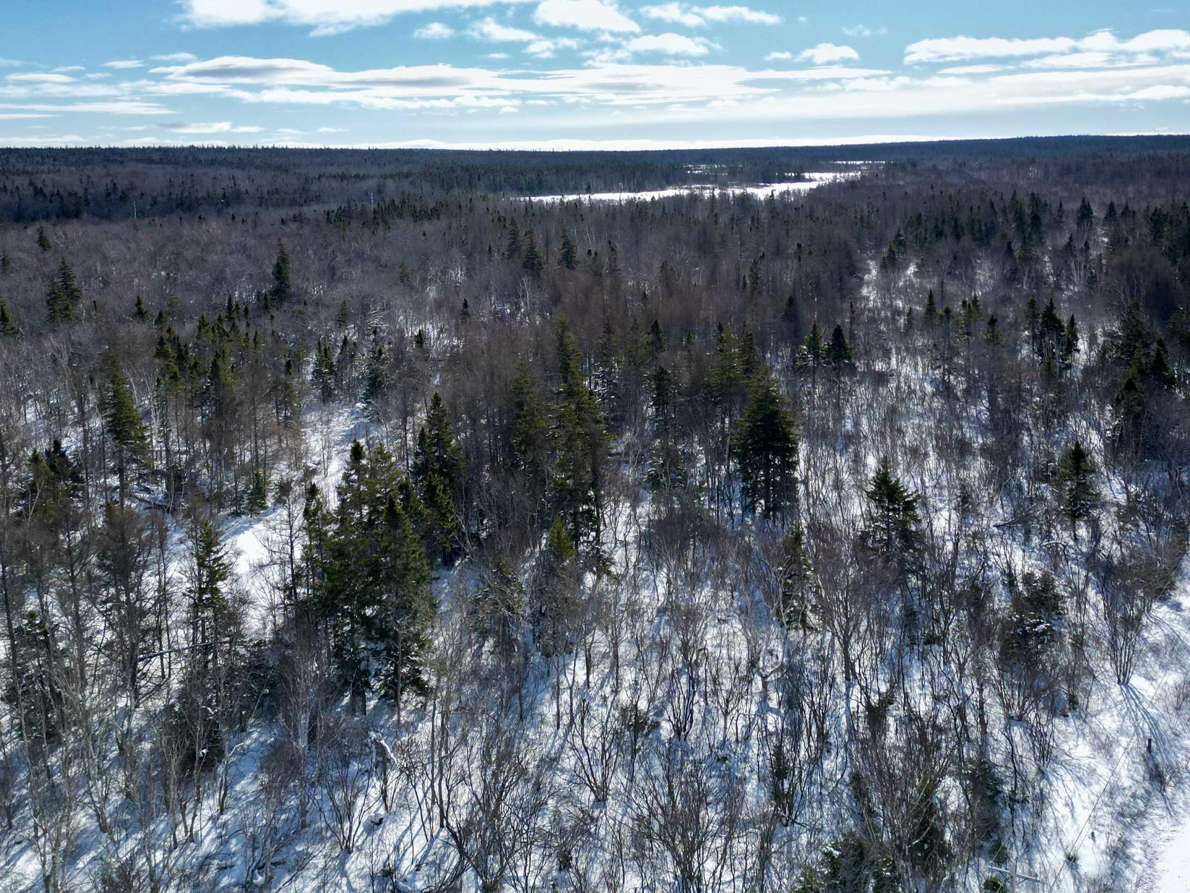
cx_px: 611
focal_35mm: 33
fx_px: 1135
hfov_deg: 55.3
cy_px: 318
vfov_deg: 42.5
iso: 110
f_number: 1.7
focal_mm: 6.72
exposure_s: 1/5000
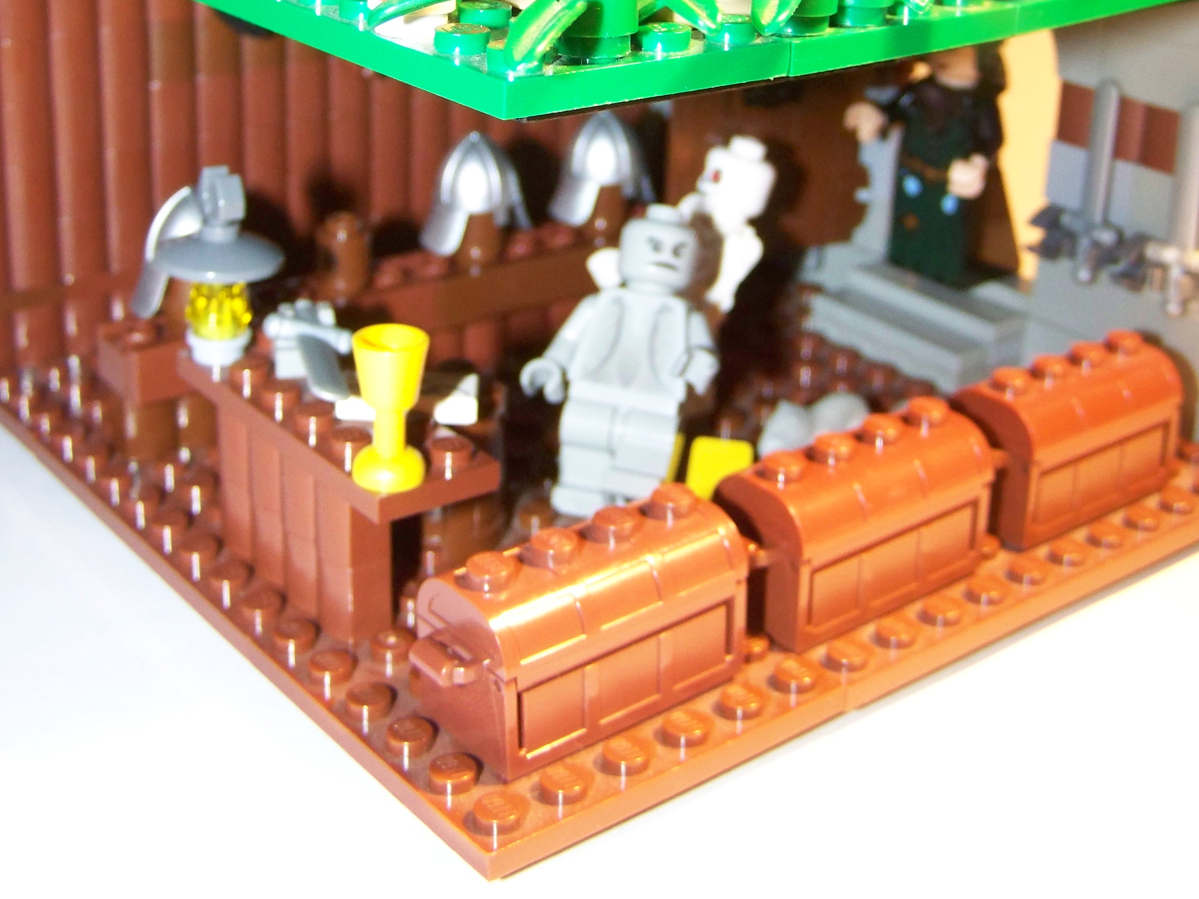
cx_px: 600
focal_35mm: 51
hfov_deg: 37.5
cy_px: 119
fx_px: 1767
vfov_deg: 27.7
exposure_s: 1/30
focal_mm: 6.3
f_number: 2.8
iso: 200
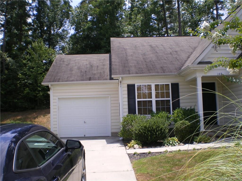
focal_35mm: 38
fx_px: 266
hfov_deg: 49.0
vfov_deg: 37.7
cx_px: 121
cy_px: 90
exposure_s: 1/250
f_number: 4.6
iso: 64
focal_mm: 6.3
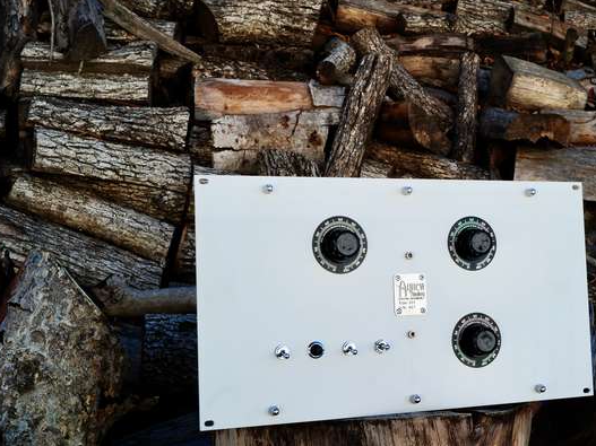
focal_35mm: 49
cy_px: 231
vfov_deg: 29.7
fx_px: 843
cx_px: 404
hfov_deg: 38.4
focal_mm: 35
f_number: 2.8
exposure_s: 1/80
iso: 400
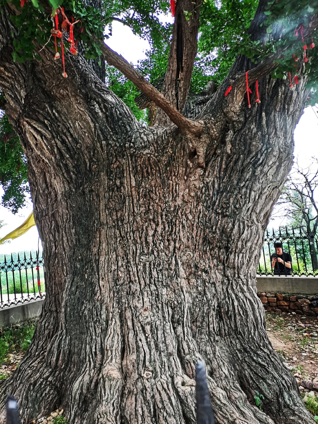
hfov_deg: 53.1
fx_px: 318
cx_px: 159
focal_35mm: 26
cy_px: 212
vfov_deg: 67.3
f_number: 1.8
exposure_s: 1/100
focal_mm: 5.58
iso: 125
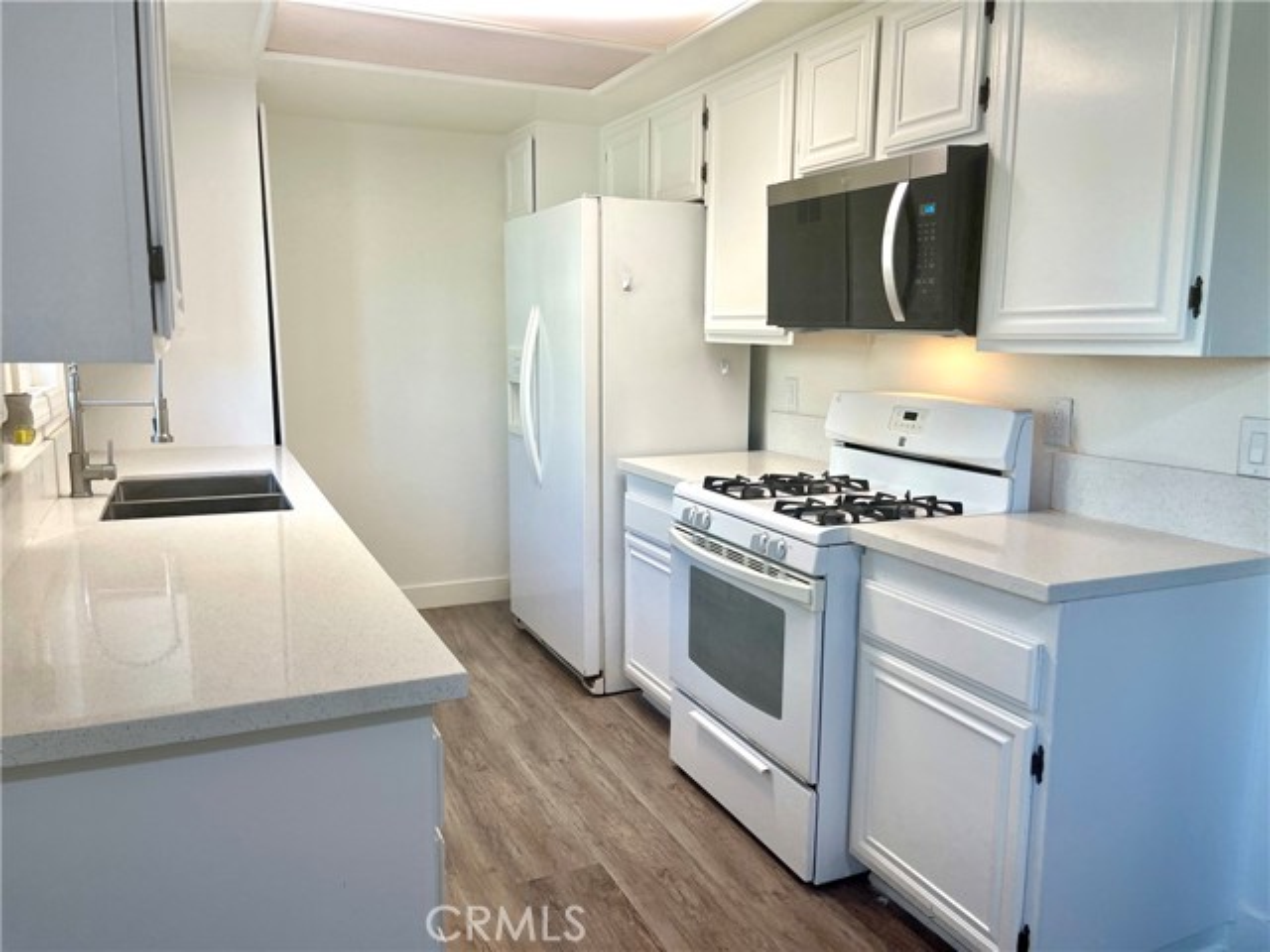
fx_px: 917
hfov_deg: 69.4
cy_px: 476
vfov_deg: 54.9
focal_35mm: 25
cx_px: 635
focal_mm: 5.1
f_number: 1.6
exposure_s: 1/120
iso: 64
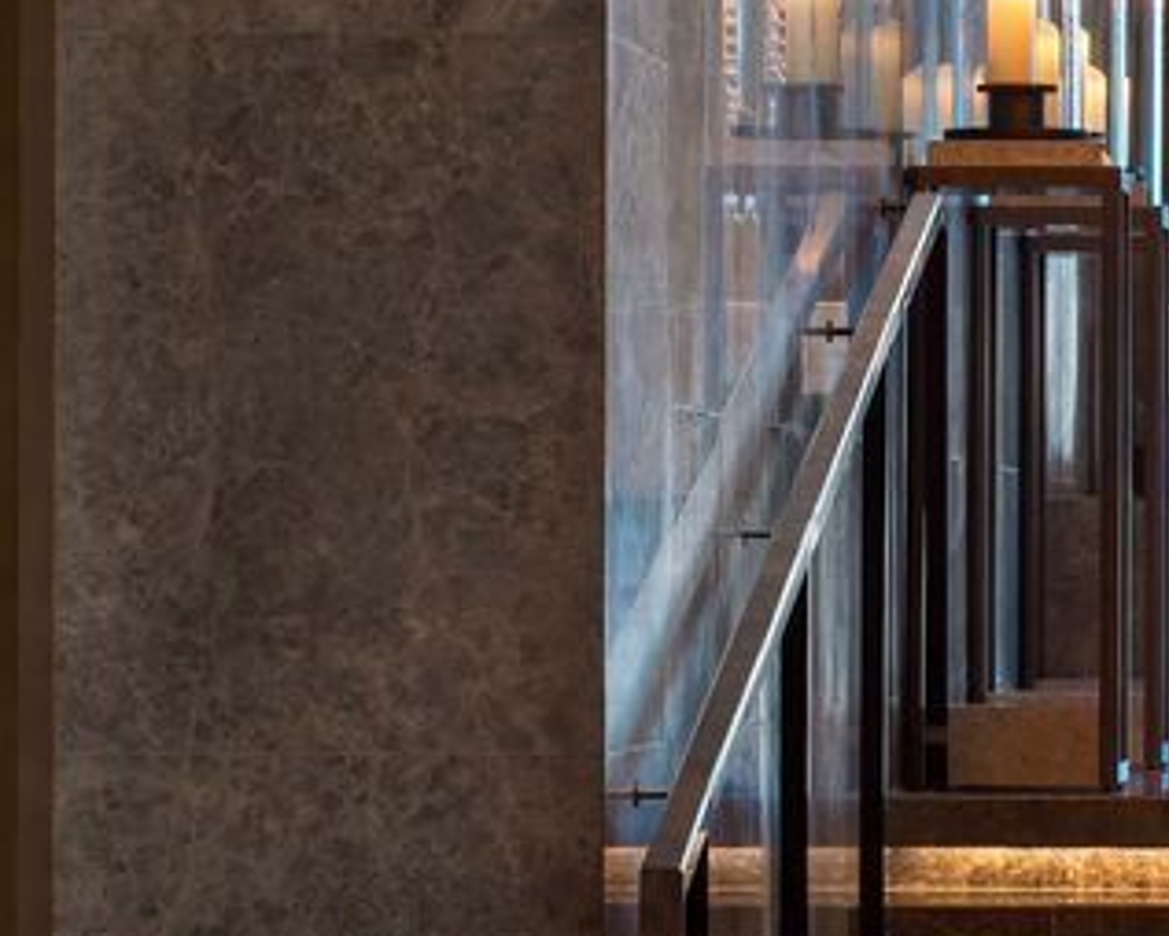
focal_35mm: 254
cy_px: 488
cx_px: 1464
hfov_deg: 7.5
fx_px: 8793
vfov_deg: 6.1
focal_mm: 55
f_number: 16
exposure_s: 1/60
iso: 100
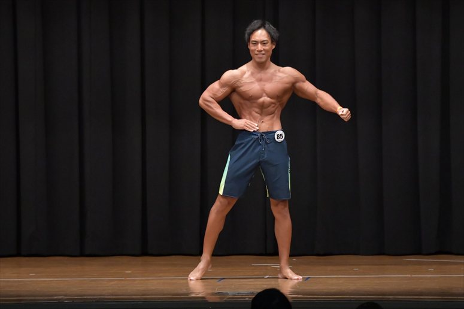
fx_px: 2796
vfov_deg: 6.3
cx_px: 232
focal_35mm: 217
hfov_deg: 9.5
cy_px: 154
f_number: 5.6
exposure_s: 1/400
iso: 6400
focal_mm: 145
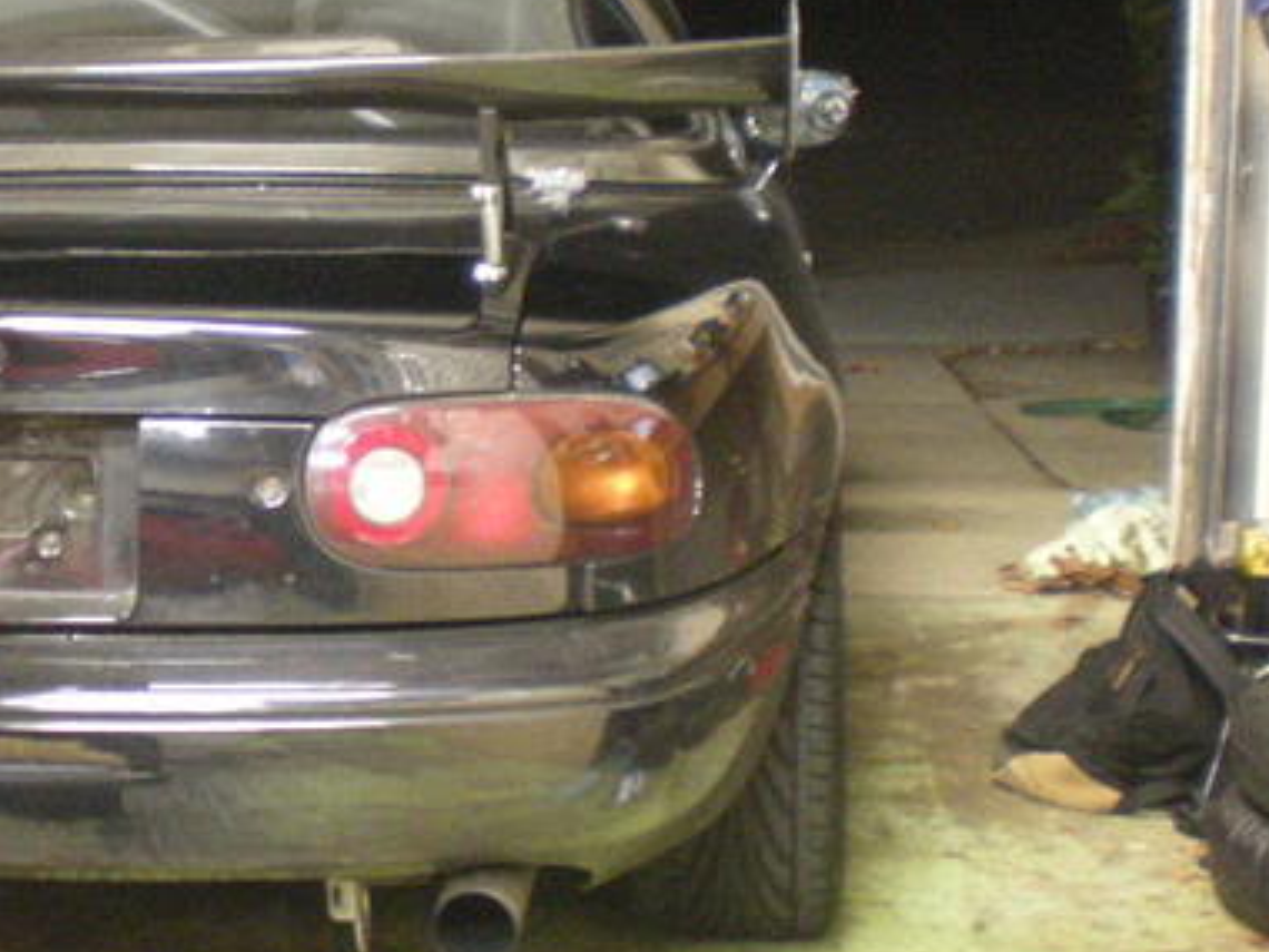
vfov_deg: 18.4
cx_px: 50
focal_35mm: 80
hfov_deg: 23.5
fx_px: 2933
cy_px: 421
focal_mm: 6.3
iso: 400
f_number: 3.1
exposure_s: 1/2.9
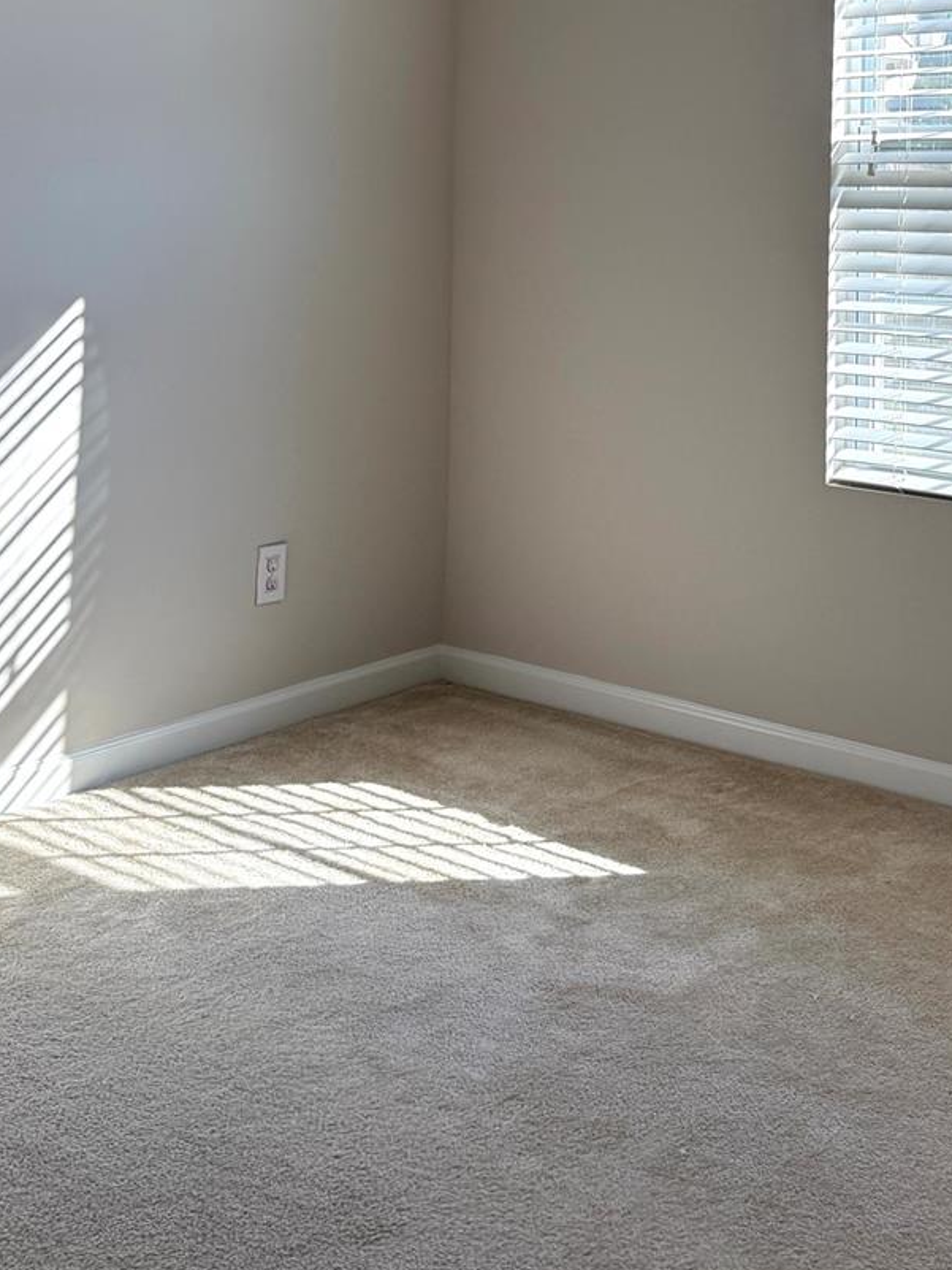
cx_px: 567
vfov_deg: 38.9
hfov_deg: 31.4
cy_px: 178
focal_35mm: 46
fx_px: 1686
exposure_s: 1/735
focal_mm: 6.76
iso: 100
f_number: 1.78
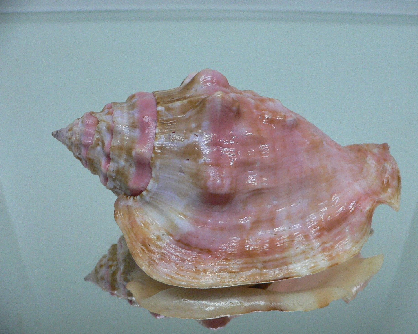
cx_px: 224
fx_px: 458
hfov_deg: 49.0
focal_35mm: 37
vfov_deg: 40.1
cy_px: 165
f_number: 2.8
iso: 200
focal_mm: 4.6
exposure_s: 1/60
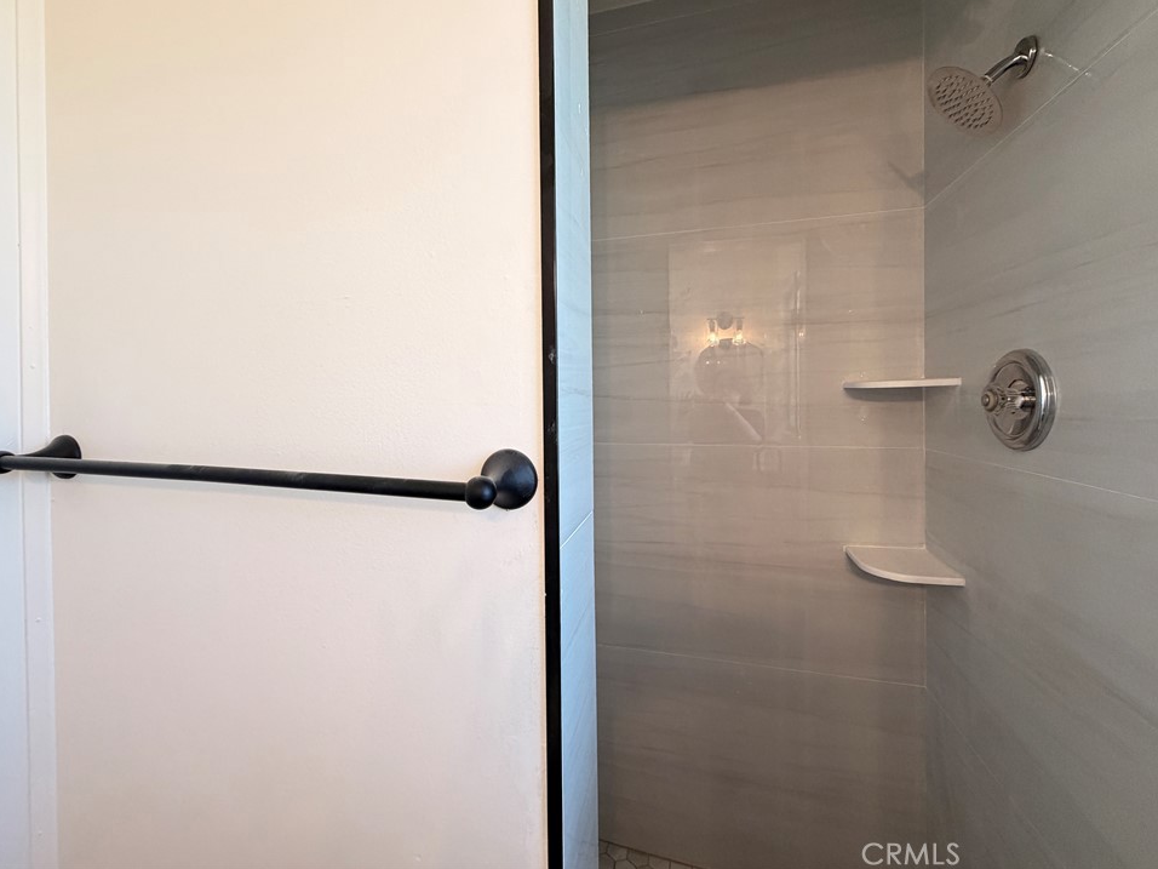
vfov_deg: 81.6
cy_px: 406
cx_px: 558
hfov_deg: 98.1
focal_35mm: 15
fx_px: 502
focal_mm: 2.22
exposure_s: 1/120
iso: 250
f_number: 2.2
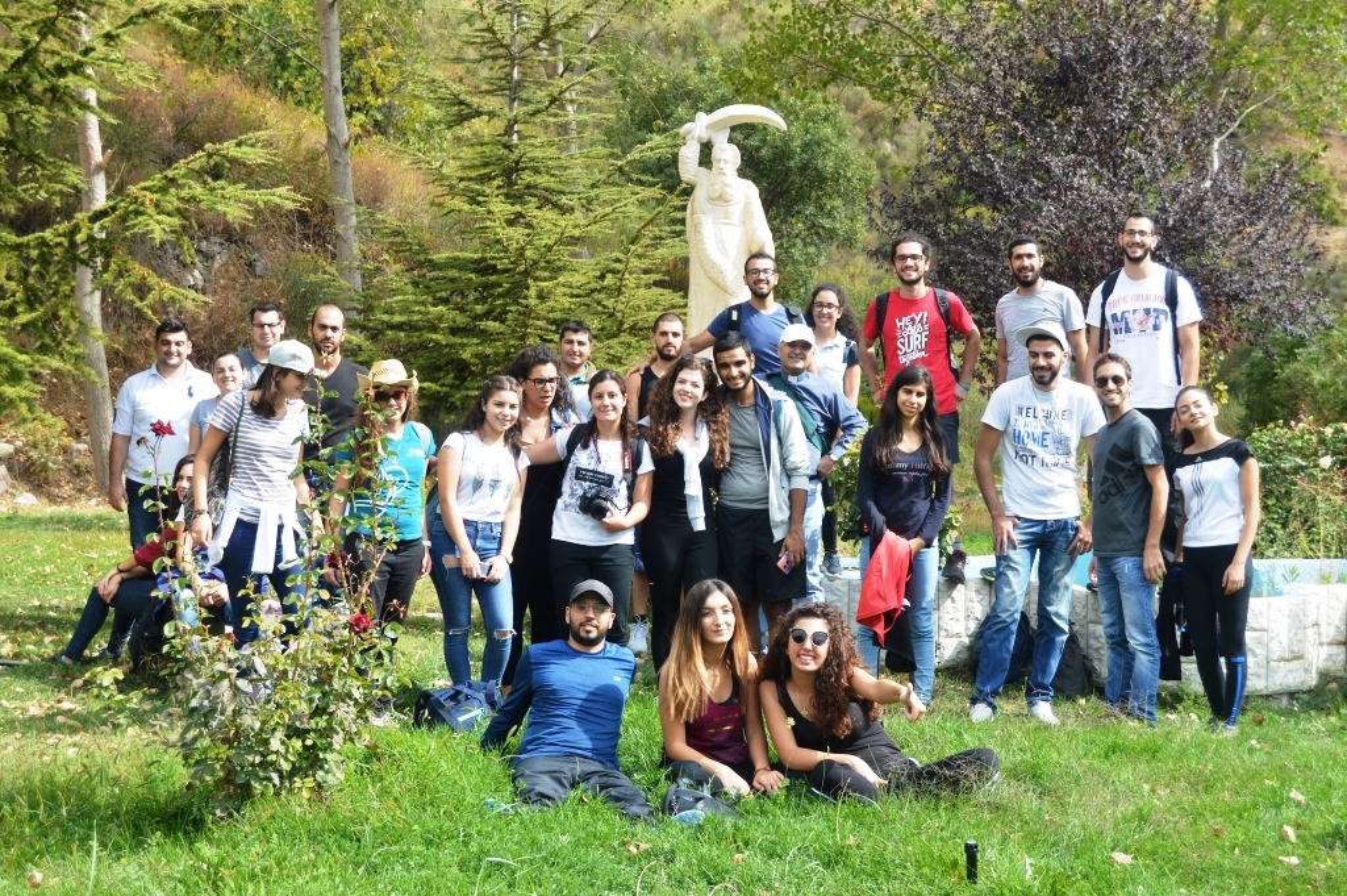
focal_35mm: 60
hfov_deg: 33.4
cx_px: 674
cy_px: 448
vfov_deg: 22.6
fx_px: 2243
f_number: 6.3
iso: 100
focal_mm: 40
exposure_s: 1/160
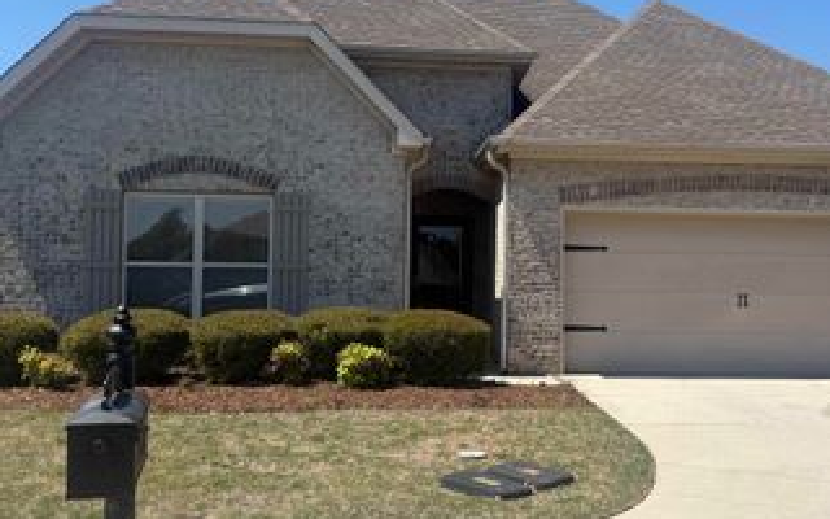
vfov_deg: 29.9
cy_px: 243
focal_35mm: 43
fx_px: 973
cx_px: 480
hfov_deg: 46.1
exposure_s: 1/3623
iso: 50
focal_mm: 5.96
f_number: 1.6
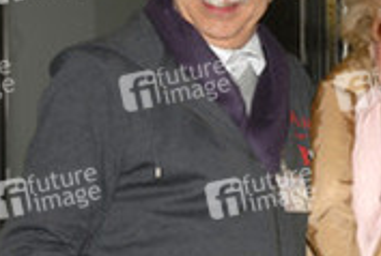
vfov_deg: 9.6
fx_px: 1528
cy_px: 140
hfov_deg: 13.9
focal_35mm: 144
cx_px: 415
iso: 400
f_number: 11
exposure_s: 1/80
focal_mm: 38
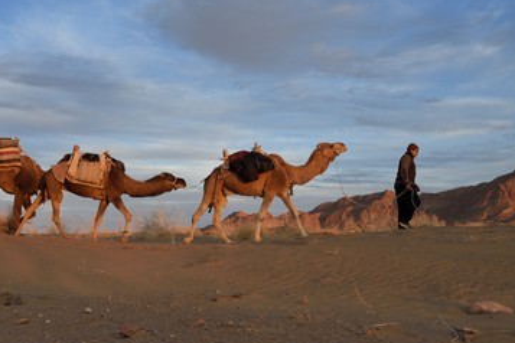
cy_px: 174
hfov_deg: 48.4
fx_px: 572
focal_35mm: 40
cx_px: 231
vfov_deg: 33.4
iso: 640
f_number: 8
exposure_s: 1/250
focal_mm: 34
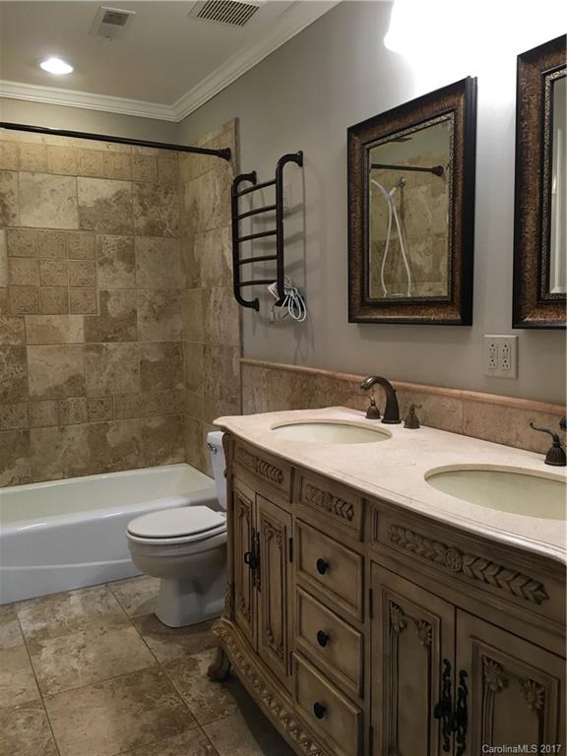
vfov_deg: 61.7
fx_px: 633
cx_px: 284
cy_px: 378
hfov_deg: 48.2
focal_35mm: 29
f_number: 2.2
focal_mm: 4.15
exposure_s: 1/30
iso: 64
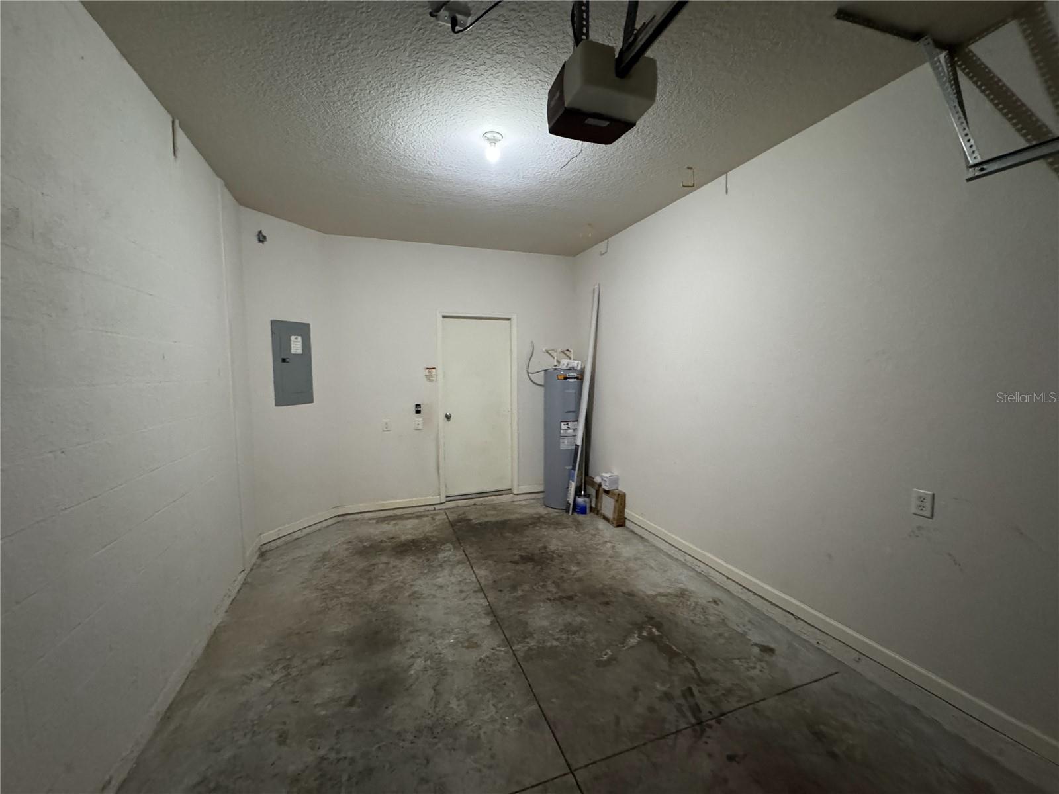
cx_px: 530
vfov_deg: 85.7
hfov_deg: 102.1
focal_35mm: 14
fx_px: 428
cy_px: 397
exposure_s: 1/60
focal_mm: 2.22
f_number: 2.2
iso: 1250
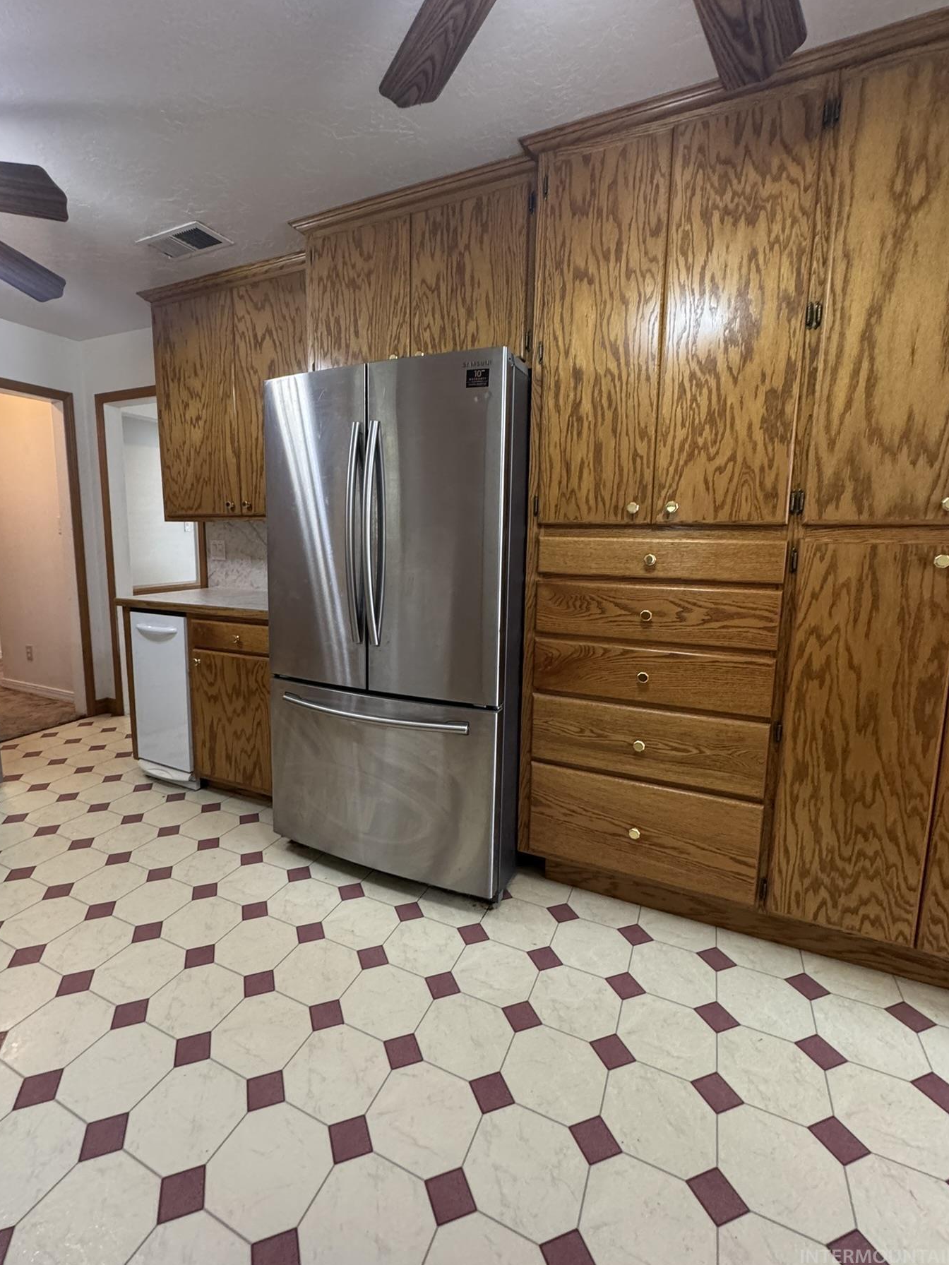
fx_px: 585
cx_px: 421
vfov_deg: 94.4
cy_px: 607
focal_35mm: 16
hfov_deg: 77.8
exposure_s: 1/60
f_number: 2.2
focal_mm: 2.22
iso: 320
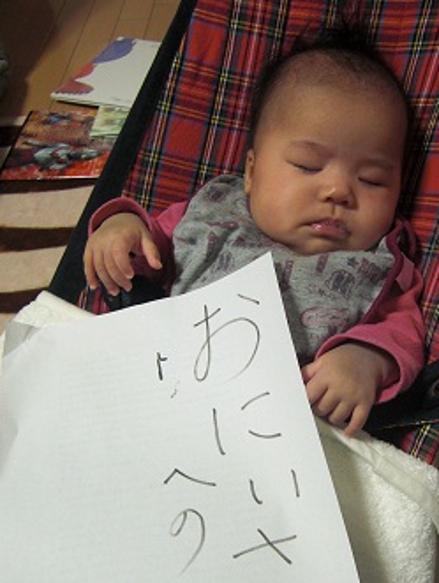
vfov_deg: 49.4
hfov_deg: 38.6
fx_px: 624
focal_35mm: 37
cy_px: 379
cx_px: 258
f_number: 2.6
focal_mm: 4.9
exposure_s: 1/25
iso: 200
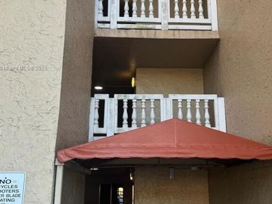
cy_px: 69
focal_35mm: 34
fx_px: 267
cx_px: 161
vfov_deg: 41.3
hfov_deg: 53.6
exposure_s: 1/121
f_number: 1.78
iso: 80
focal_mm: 6.76
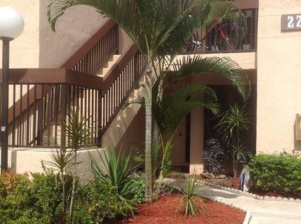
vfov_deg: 27.4
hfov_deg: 36.0
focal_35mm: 53
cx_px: 189
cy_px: 122
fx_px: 460
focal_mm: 4.28
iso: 50
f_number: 2.4
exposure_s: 1/2326
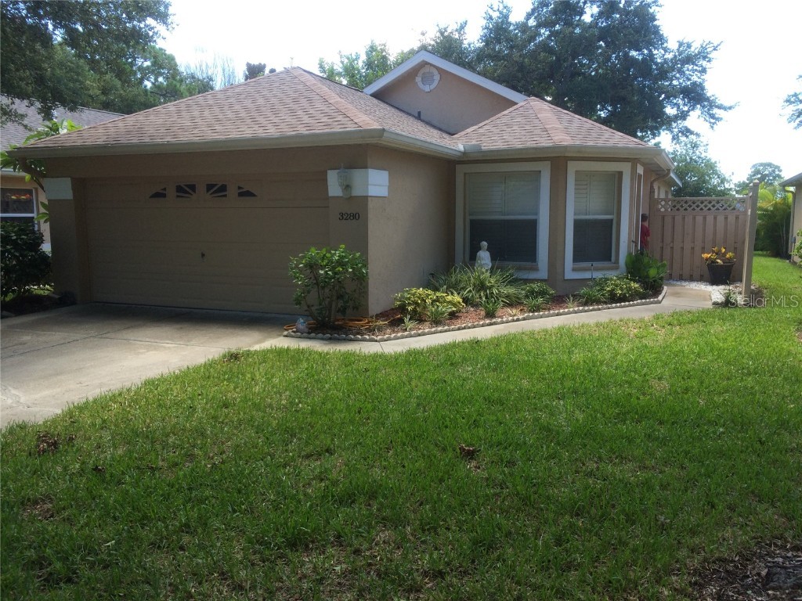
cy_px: 300
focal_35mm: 29
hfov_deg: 61.7
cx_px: 401
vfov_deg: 48.2
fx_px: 672
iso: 32
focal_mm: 4.15
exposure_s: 1/345
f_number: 2.2
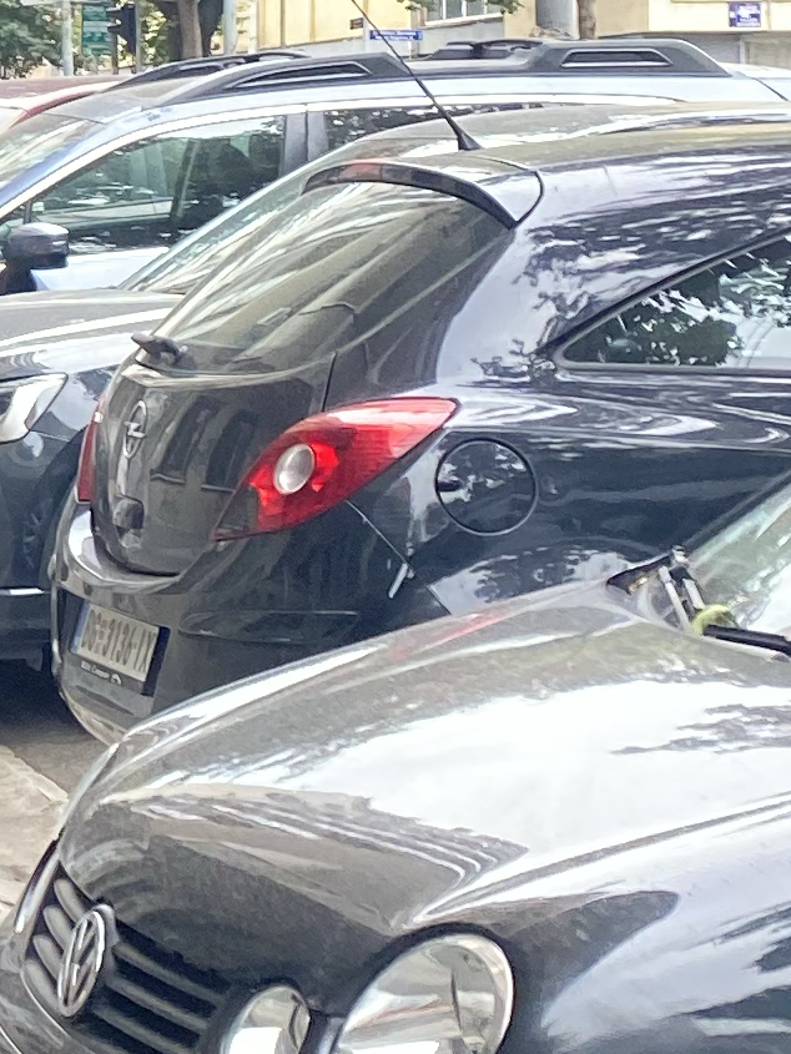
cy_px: 86
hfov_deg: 10.8
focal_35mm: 124
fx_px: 3777
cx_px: -855
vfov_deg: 15.7
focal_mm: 4.25
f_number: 1.8
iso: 100
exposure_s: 1/121
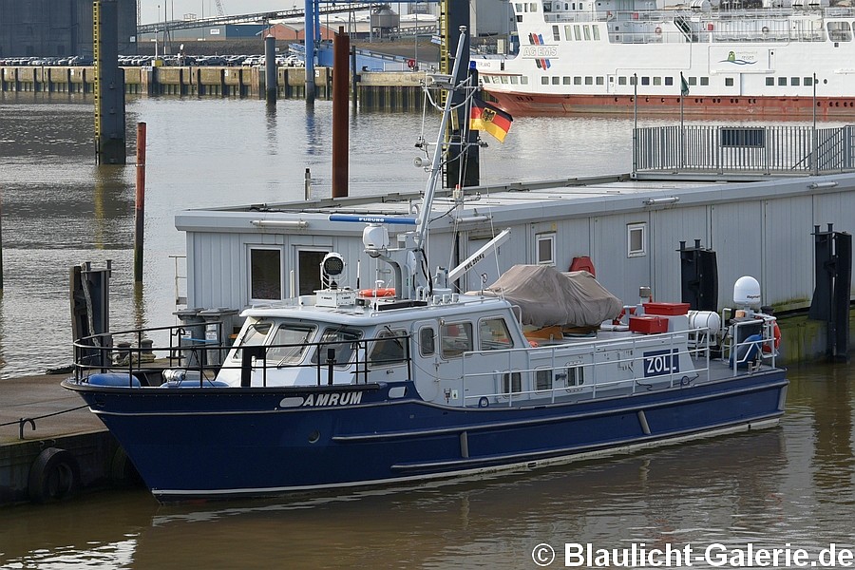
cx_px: 428
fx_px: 2019
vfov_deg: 16.1
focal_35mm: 85
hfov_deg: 23.9
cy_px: 285
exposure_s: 1/250
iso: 220
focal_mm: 85
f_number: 8
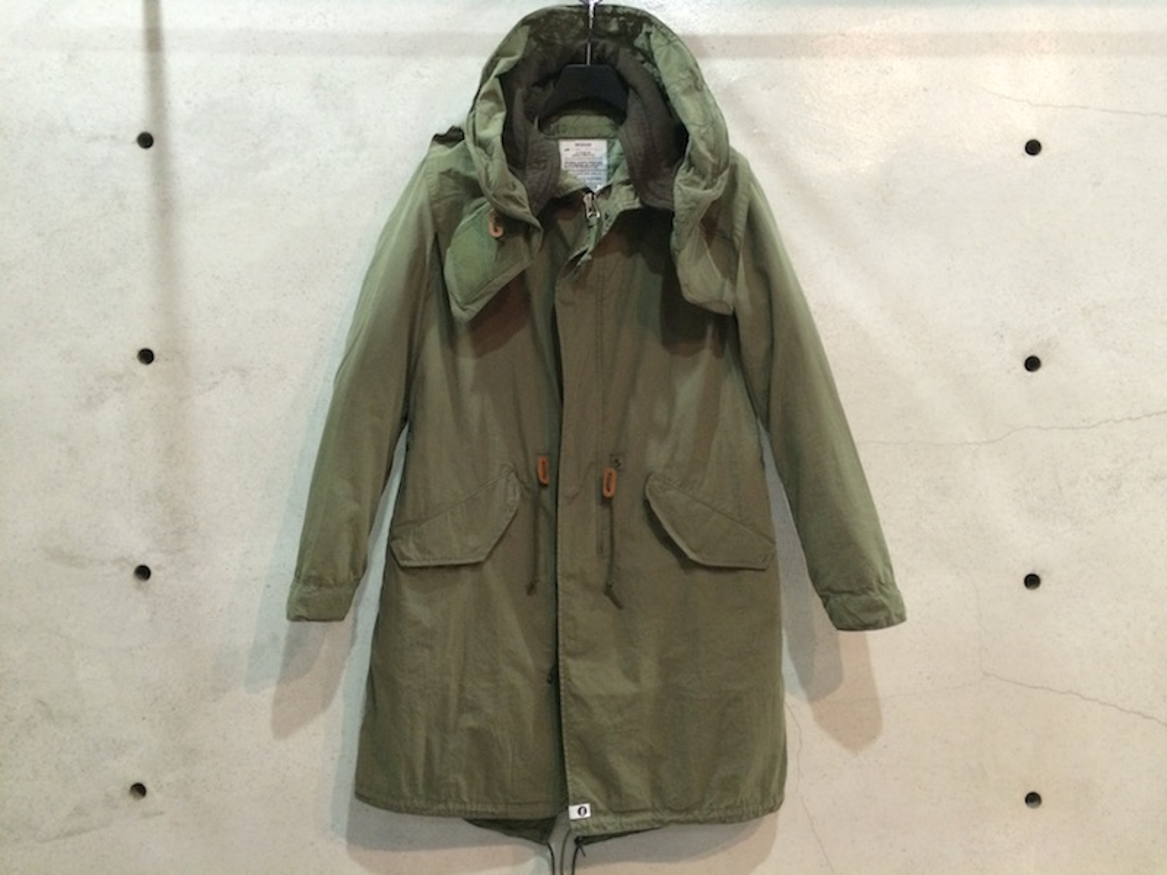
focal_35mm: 29
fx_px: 978
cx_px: 584
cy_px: 438
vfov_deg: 48.2
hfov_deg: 61.7
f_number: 2.2
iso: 320
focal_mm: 4.15
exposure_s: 1/17
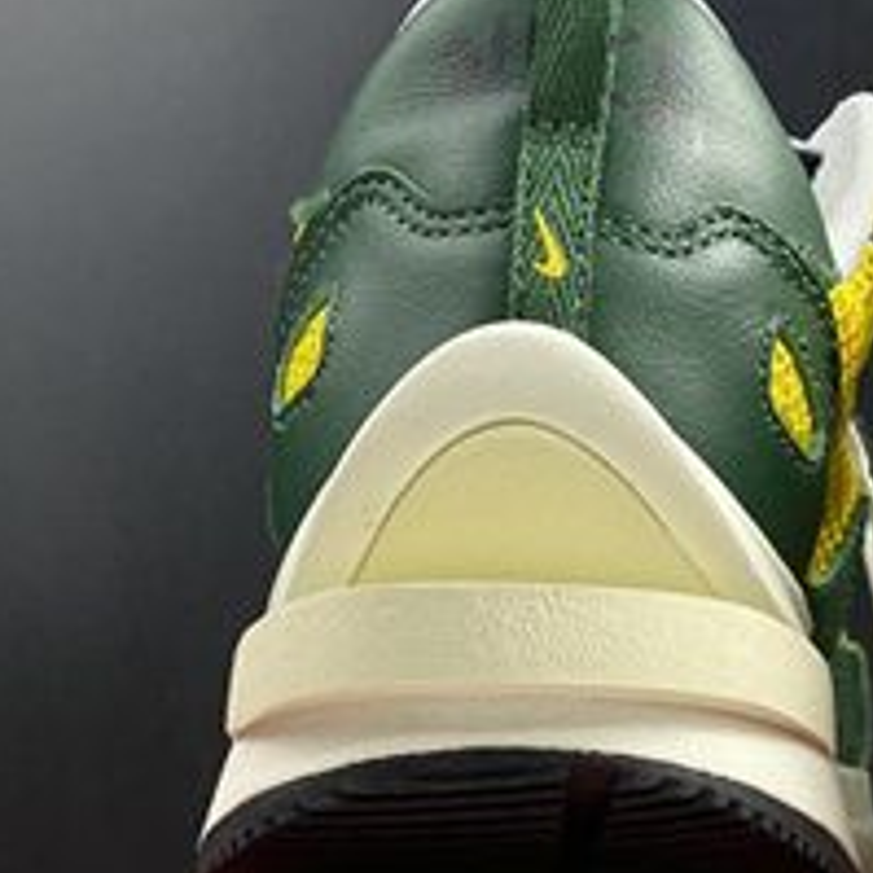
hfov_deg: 20.4
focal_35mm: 81
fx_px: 2311
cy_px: 1046
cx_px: 948
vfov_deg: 20.1
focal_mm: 4.25
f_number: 1.8
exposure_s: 1/90
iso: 125
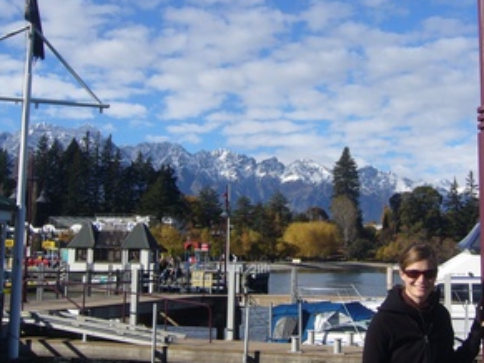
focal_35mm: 53
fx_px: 741
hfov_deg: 36.0
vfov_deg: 27.3
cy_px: 122
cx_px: 304
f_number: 5.6
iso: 80
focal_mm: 5.8
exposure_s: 1/320
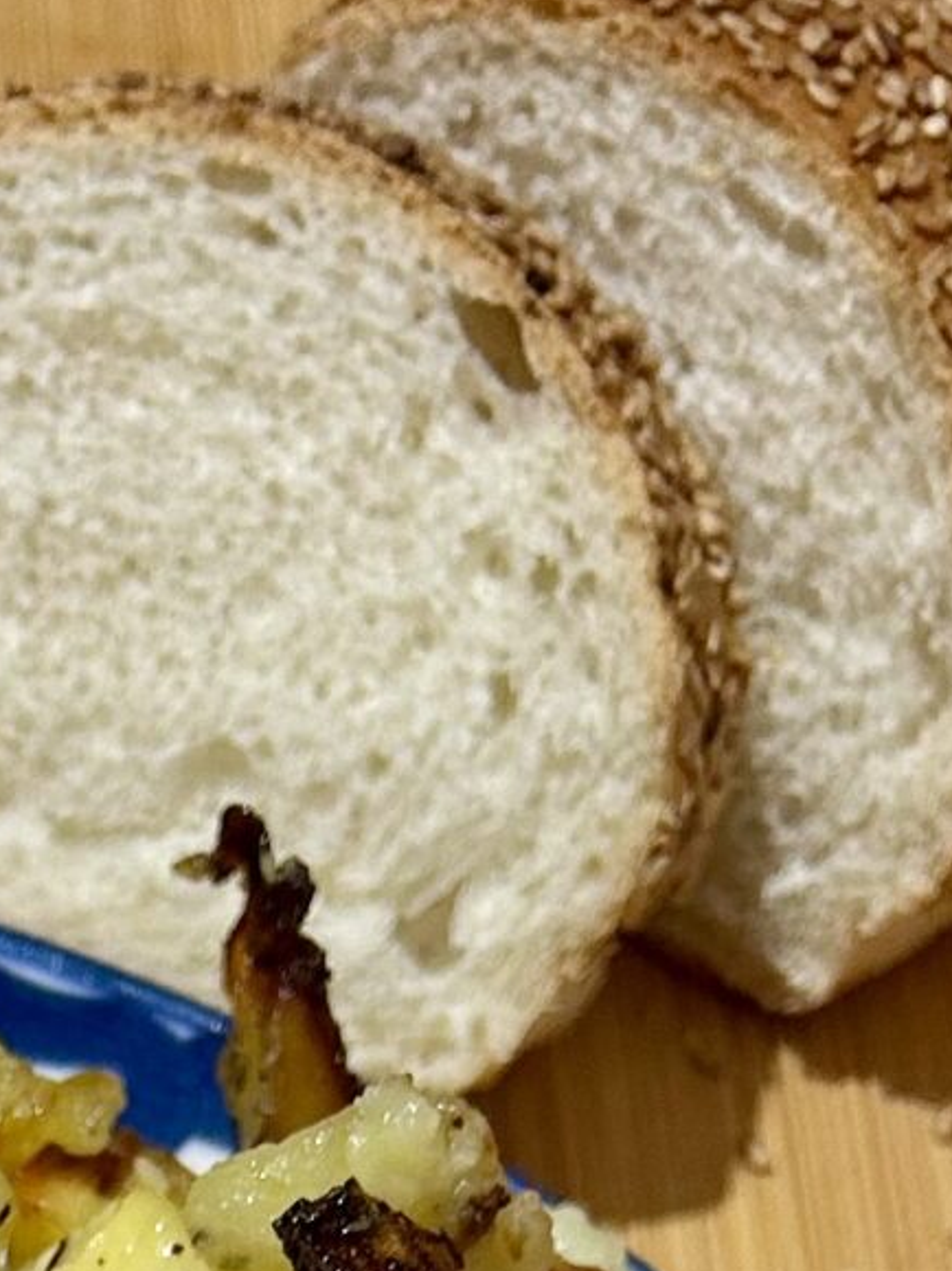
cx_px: -616
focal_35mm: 115
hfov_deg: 12.1
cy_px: 2584
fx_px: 4218
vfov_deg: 14.2
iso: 125
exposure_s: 1/50
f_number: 1.5
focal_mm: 5.7
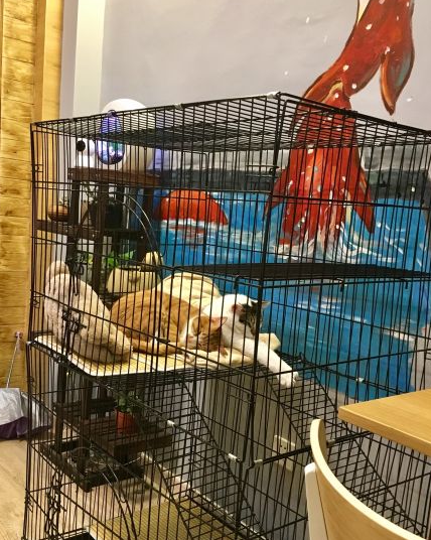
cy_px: 309
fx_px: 591
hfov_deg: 40.1
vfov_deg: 49.0
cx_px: 200
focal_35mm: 37
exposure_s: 1/17
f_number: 2.2
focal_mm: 4.15
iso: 200
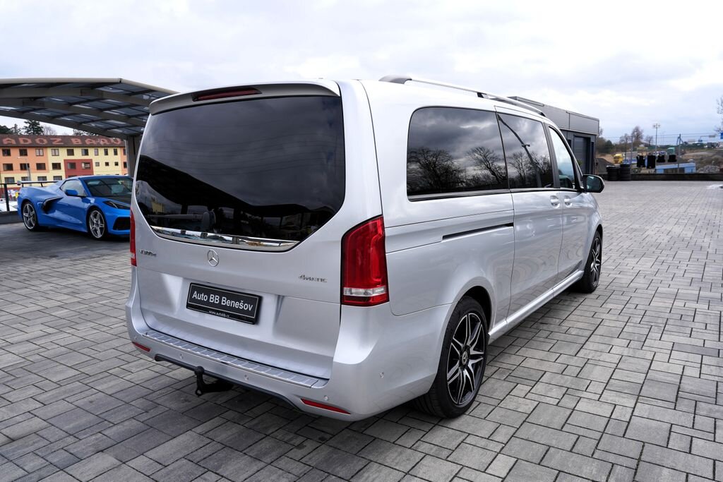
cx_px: 362
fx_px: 522
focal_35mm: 26
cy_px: 241
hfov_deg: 69.4
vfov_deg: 49.6
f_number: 8
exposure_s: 1/200
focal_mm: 26
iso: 100
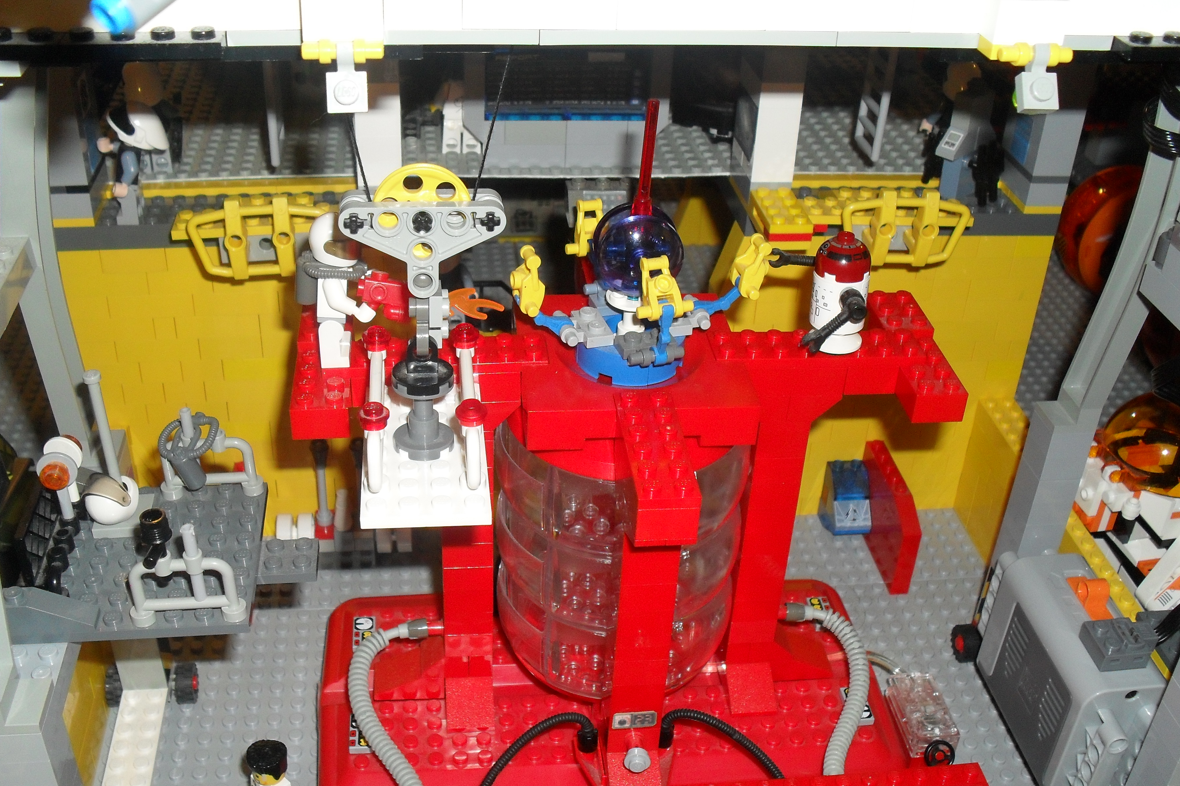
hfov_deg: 51.9
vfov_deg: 35.9
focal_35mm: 37
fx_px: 1213
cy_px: 425
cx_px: 593
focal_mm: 6.3
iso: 200
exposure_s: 1/45
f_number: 3.2
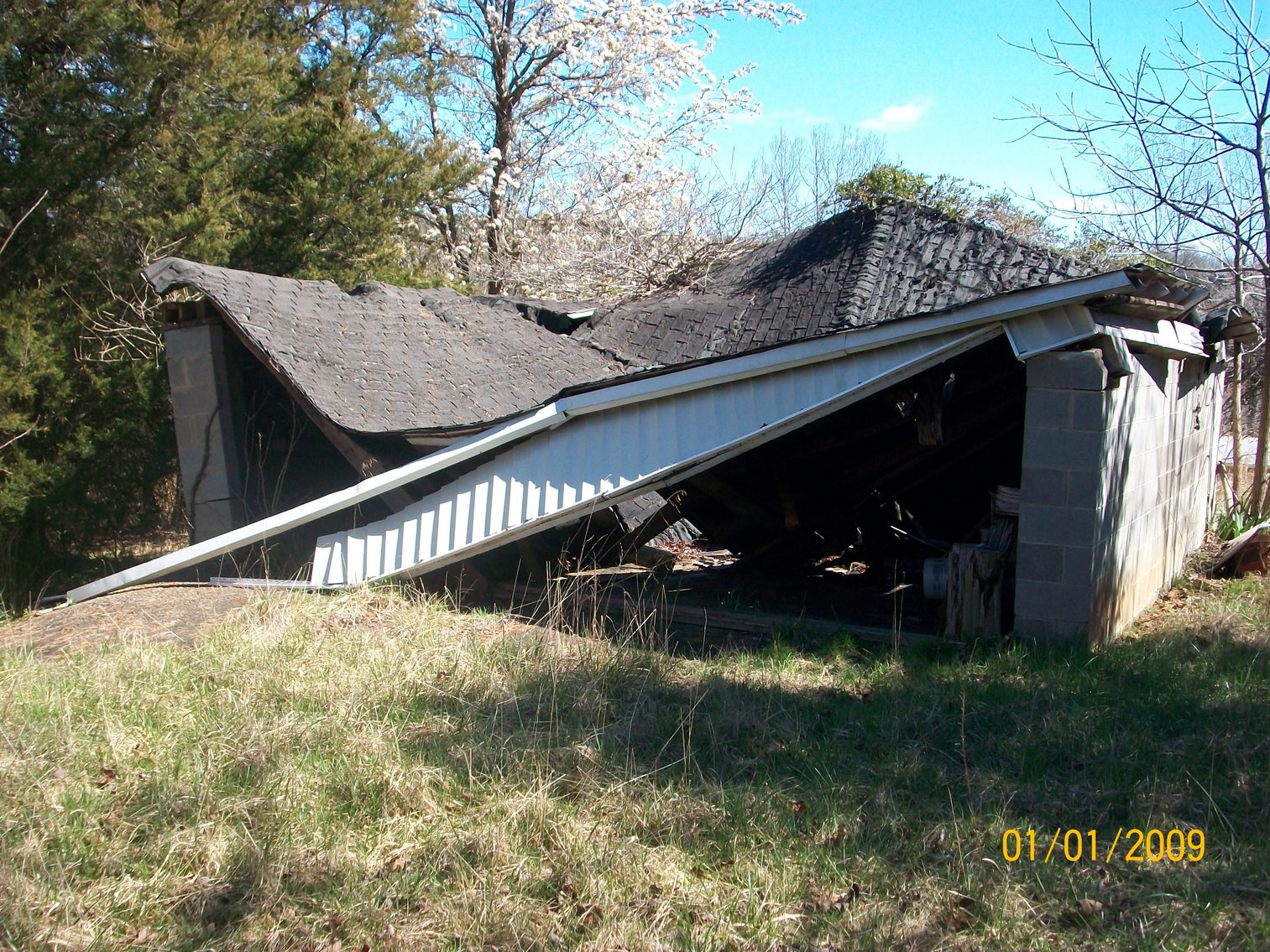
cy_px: 476
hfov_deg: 44.8
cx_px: 635
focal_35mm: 42
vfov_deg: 34.4
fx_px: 1541
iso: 80
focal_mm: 7.1
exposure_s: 1/500
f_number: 3.2
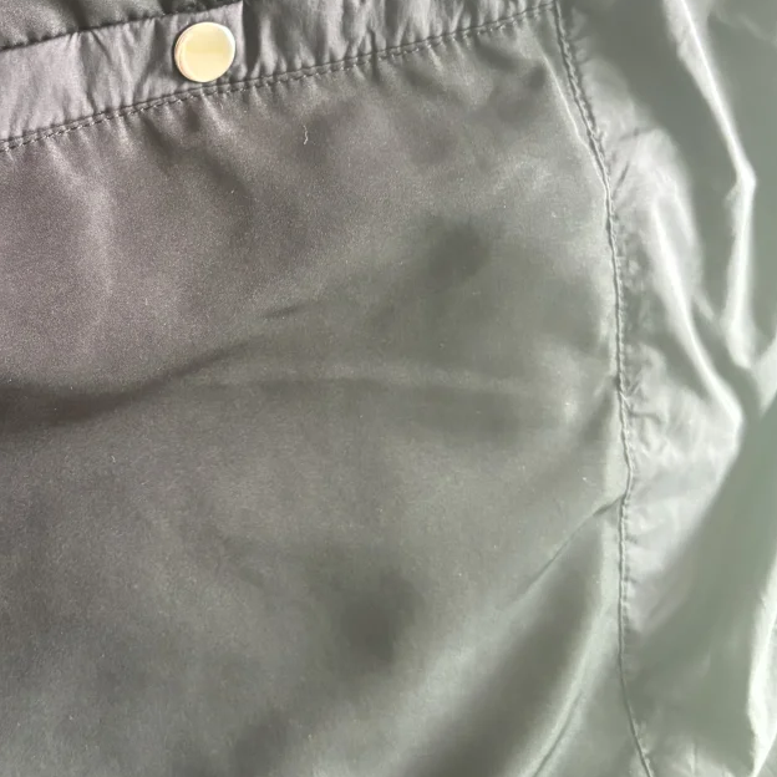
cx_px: 128
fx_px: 1346
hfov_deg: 31.2
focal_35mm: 53
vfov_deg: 31.8
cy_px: 225
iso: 500
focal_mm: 5.96
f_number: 1.6
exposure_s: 1/60
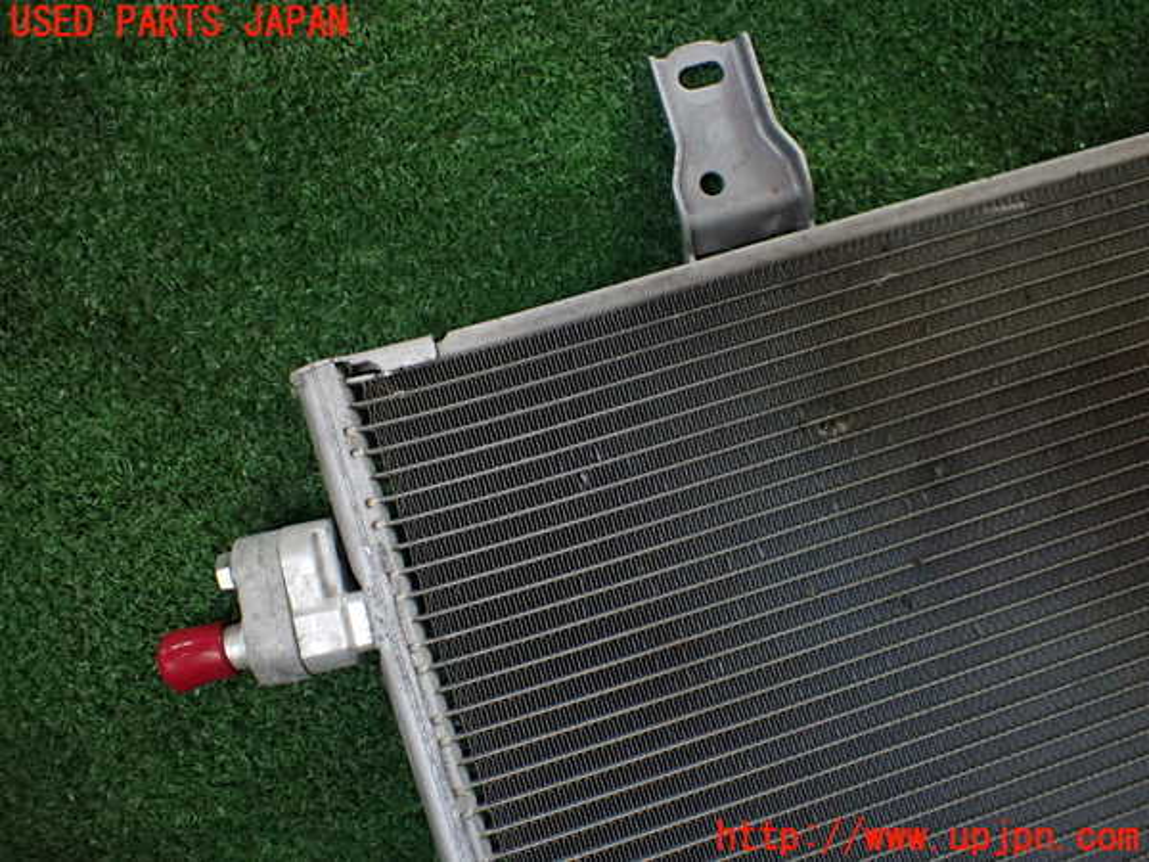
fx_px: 996
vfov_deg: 46.8
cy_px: 431
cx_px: 574
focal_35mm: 30
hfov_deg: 60.0
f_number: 2.3
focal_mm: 5.4
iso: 400
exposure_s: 1/125
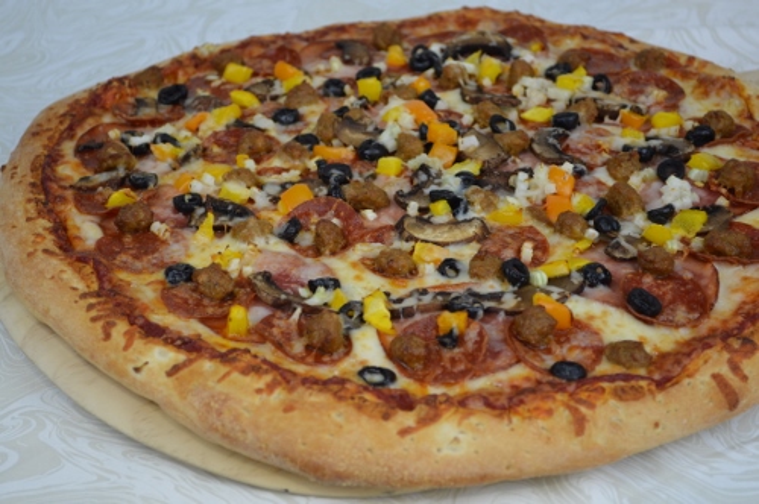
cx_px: 380
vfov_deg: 20.1
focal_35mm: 68
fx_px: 1421
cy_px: 252
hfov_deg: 29.9
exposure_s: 1/125
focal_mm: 45
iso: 220
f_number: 5.6
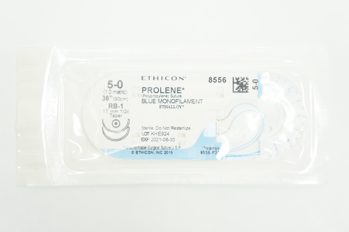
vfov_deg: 22.0
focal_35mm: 62
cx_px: 174
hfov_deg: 32.7
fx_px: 596
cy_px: 116
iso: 400
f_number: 4.5
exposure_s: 1/60
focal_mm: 41
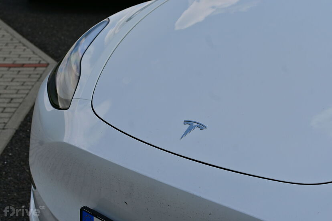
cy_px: 110
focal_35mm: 75
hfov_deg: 27.0
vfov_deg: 18.2
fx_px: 692
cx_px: 166
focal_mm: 50
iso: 160
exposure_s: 1/2000
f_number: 6.3
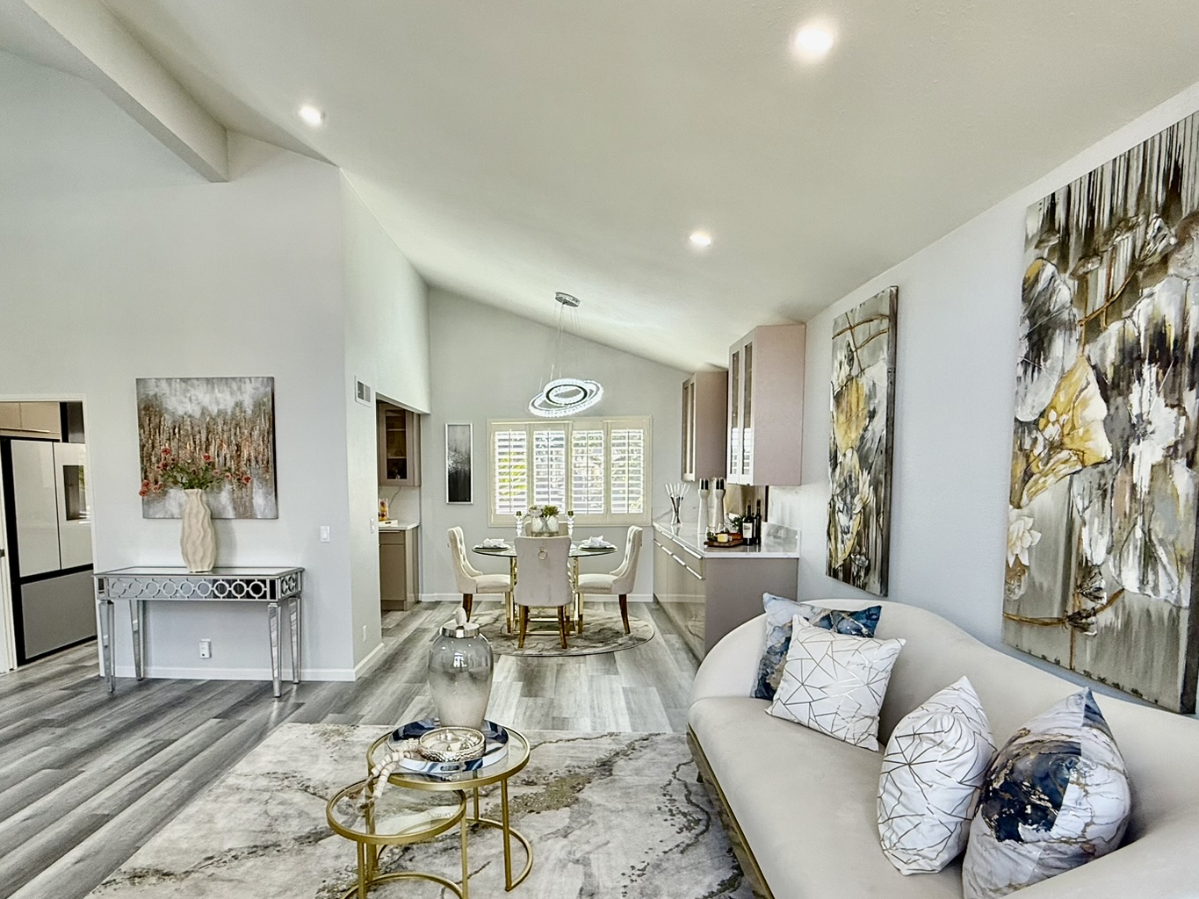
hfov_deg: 78.4
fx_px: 727
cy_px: 538
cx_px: 507
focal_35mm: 21
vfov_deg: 62.9
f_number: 2.2
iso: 100
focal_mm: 2.22
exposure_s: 1/120
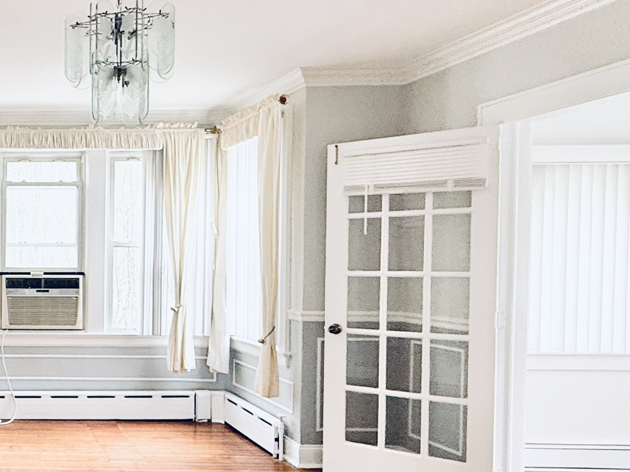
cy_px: 279
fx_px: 674
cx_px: -53
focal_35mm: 37
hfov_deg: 40.9
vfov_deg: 38.5
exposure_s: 1/60
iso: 320
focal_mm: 2.22
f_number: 2.2
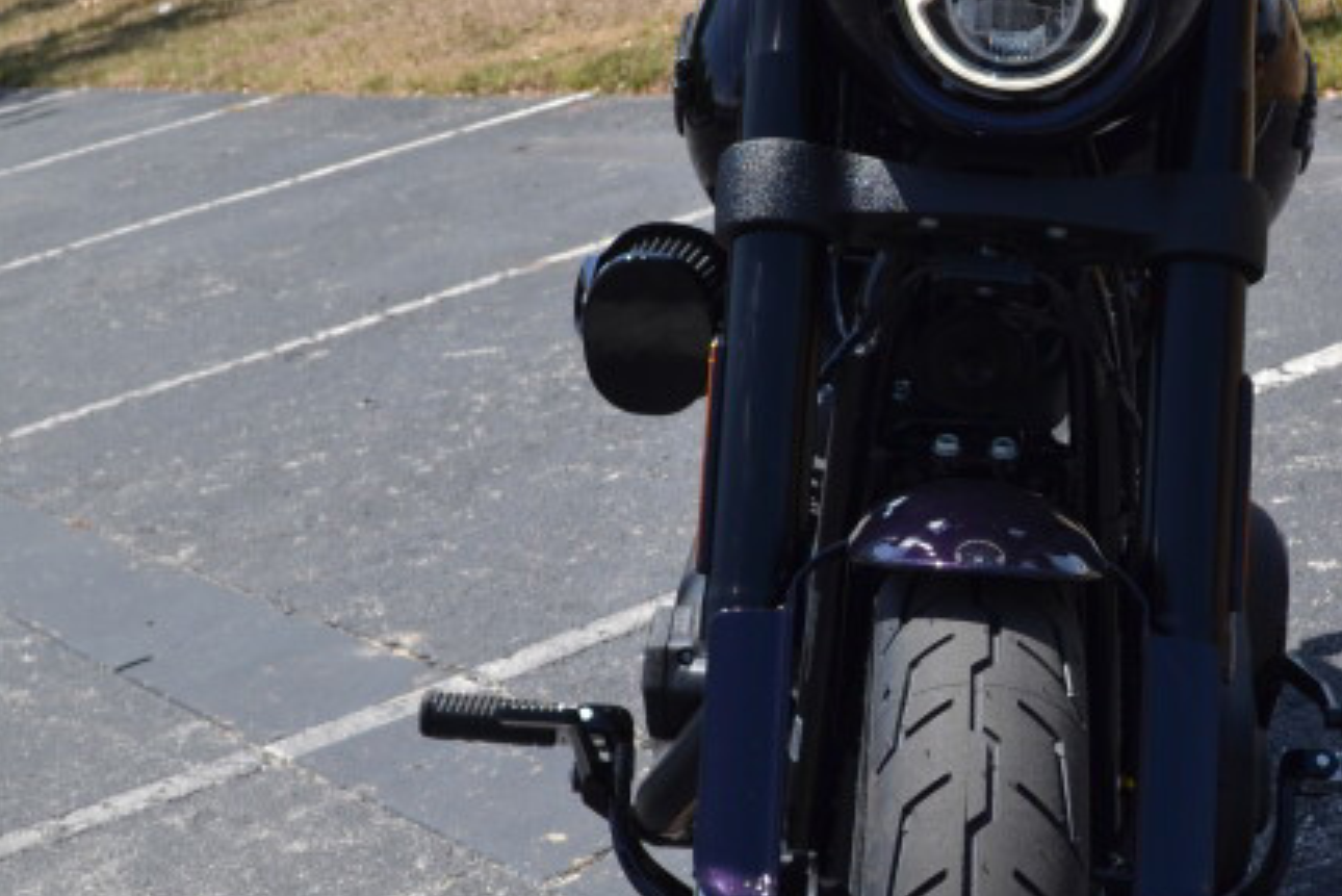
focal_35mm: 92
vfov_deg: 14.8
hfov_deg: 21.9
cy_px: 637
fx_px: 3431
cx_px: 1017
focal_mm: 22
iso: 100
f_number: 8
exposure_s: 1/250
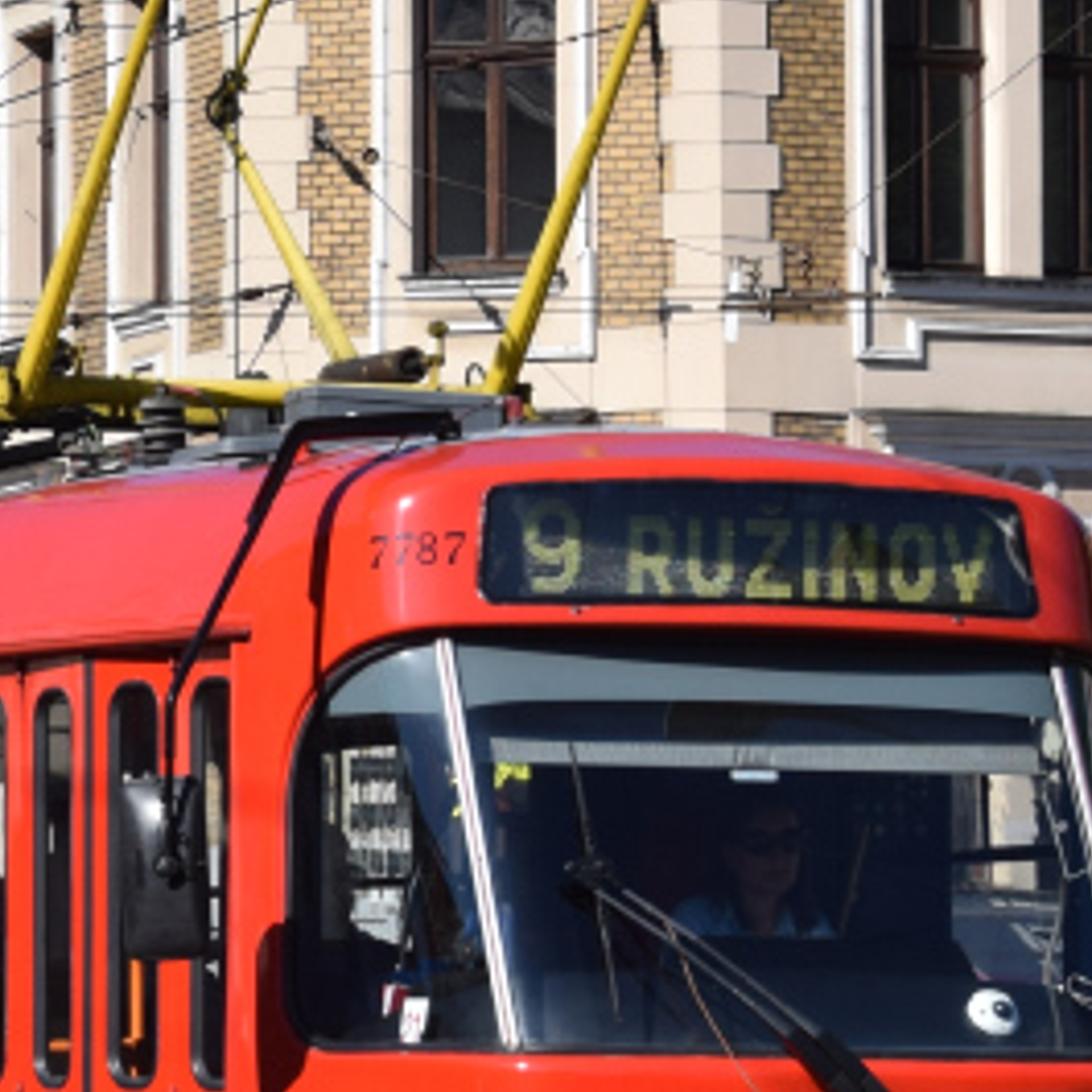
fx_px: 8494
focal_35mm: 238
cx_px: -21
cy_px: 369
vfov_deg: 7.4
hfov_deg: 7.3
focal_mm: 38
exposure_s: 1/1000
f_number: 6.3
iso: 200
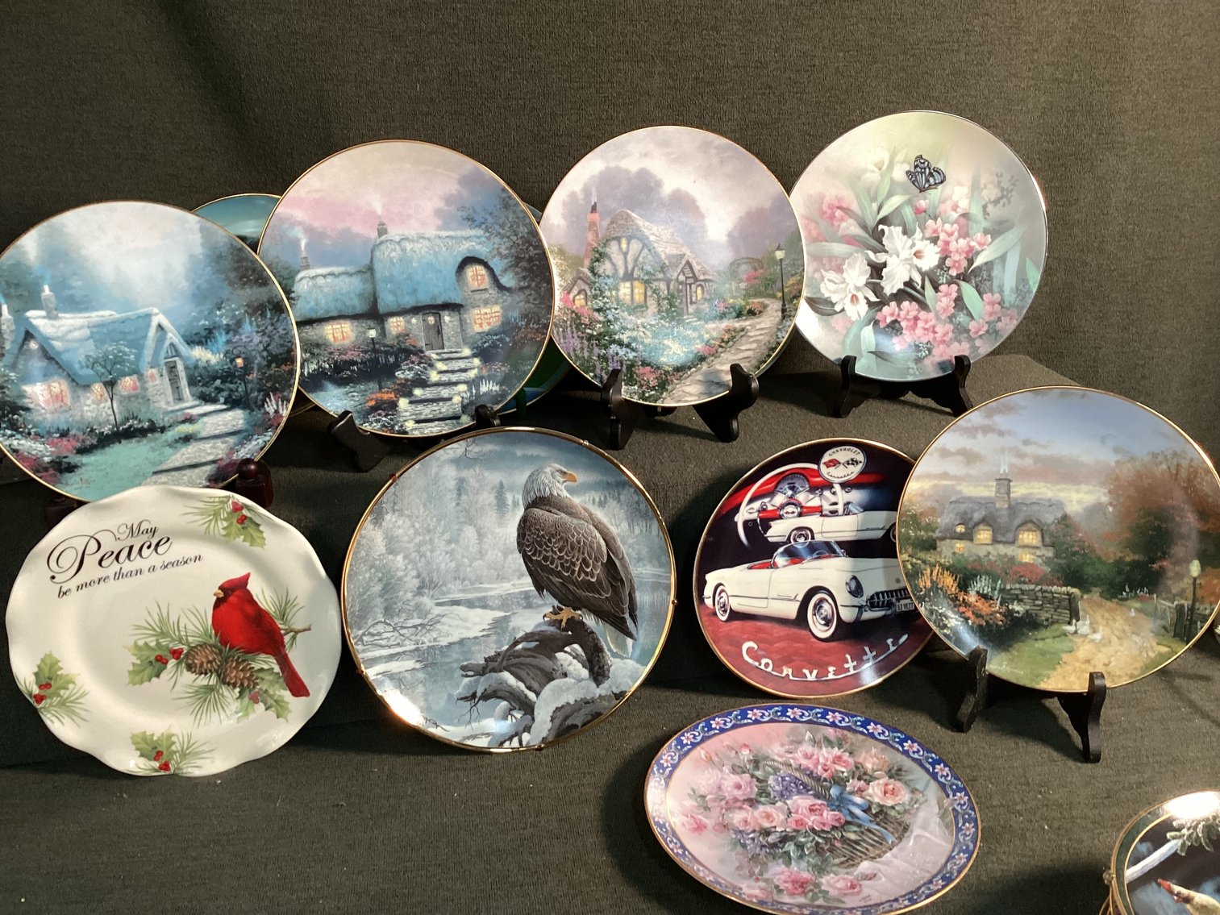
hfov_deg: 58.3
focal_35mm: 31
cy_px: 458
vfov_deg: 45.4
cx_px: 610
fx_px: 1093
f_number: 2.4
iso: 160
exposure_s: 1/60
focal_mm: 3.3
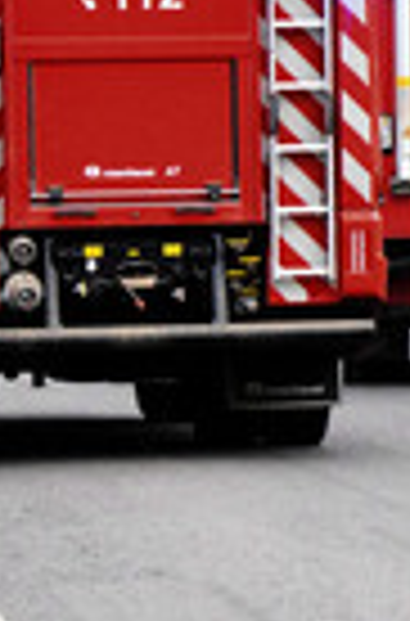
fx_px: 4905
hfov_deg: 4.8
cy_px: 54
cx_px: 270
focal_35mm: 285
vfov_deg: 7.2
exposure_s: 1/8000
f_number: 5
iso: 6400
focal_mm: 98
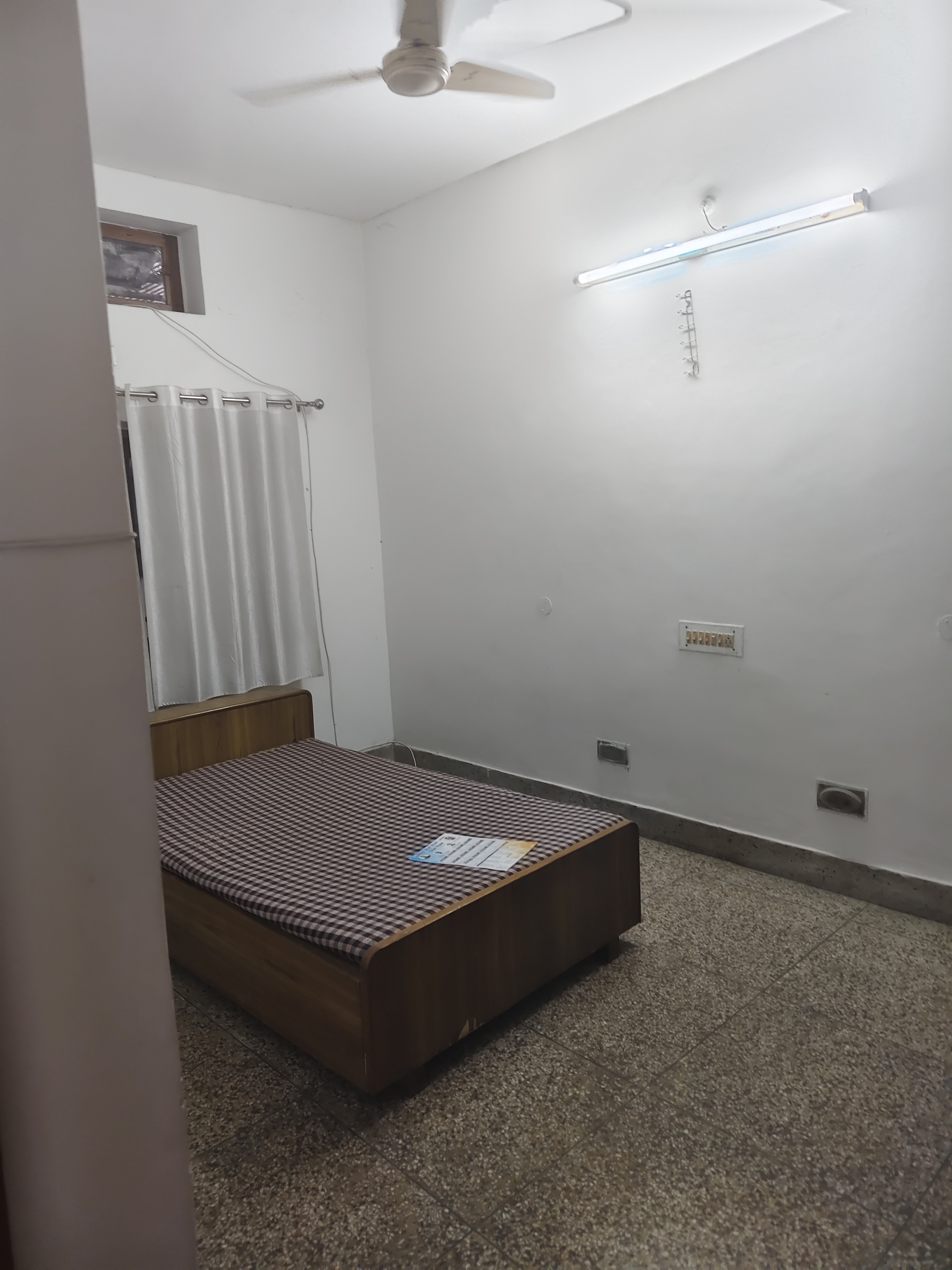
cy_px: 635
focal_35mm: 24
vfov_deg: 71.6
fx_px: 880
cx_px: 476
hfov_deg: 56.8
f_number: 1.88
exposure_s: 1/50
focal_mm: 5.56
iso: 1518
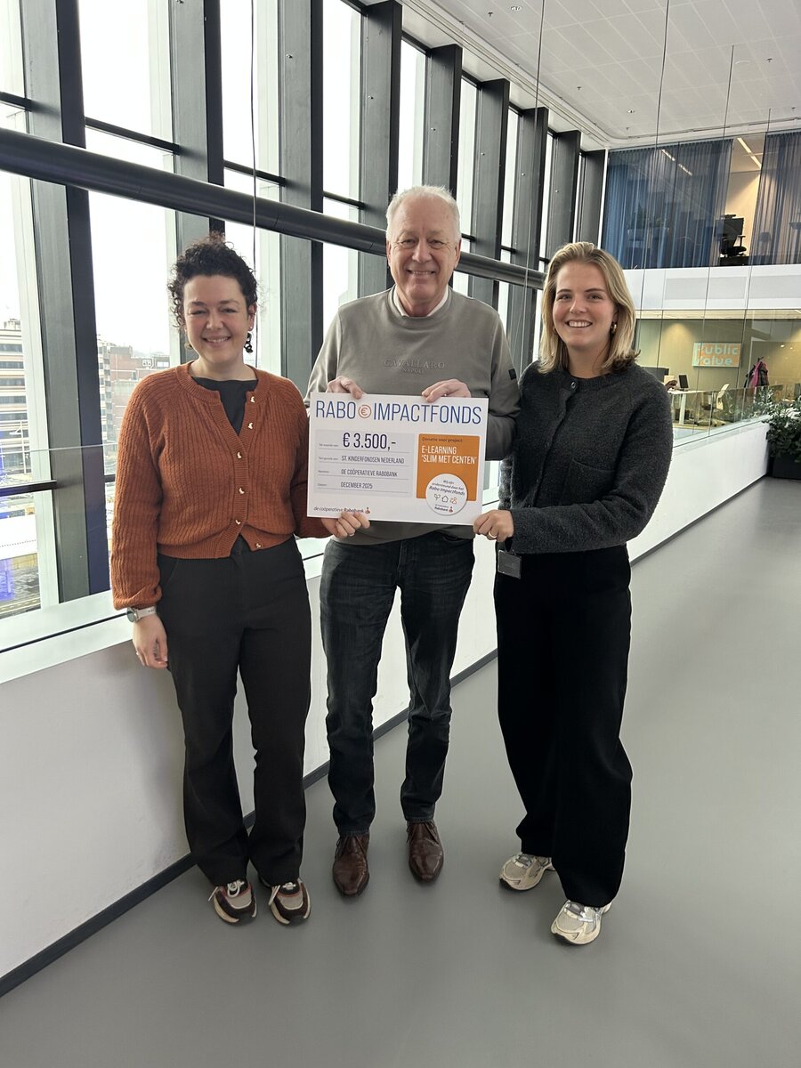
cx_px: 400
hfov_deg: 53.1
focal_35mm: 26
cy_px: 534
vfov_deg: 67.3
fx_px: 802
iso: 160
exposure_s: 1/60
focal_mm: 5.7
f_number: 1.5
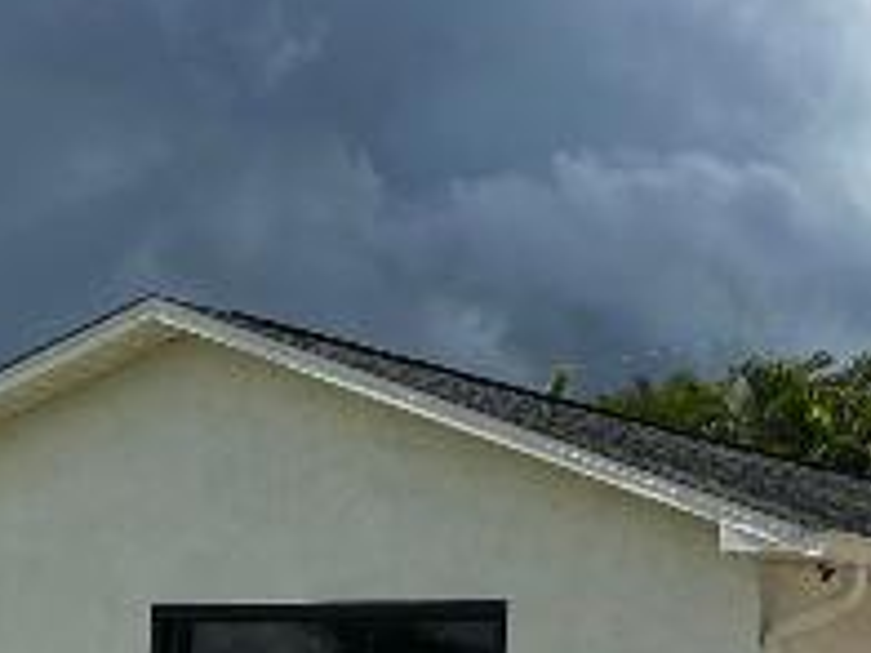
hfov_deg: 14.5
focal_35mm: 136
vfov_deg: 10.8
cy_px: 595
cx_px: 622
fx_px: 3422
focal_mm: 5.7
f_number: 1.5
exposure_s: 1/8000
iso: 50
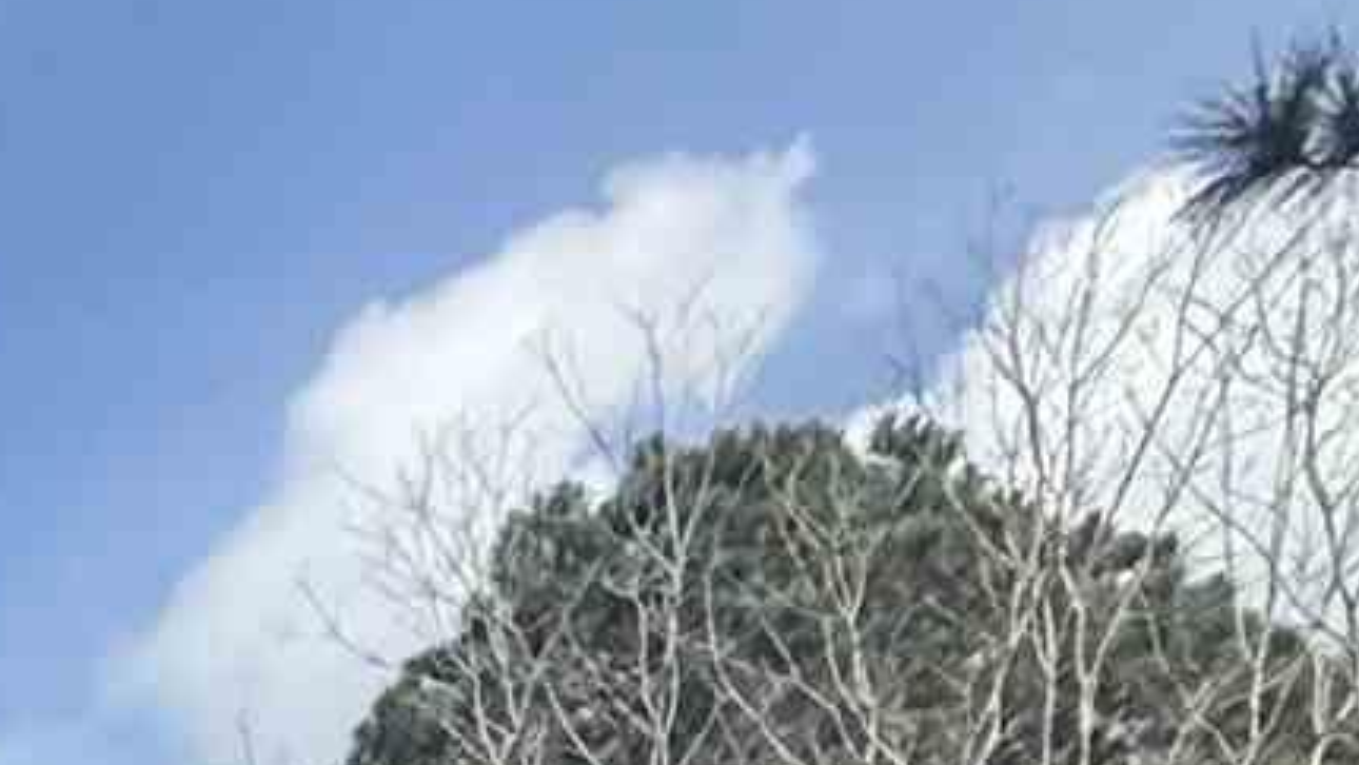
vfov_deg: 8.4
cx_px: -1662
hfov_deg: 14.6
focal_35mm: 109
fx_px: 3928
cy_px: 2630
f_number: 2.2
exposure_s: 1/651
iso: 64
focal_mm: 2.22
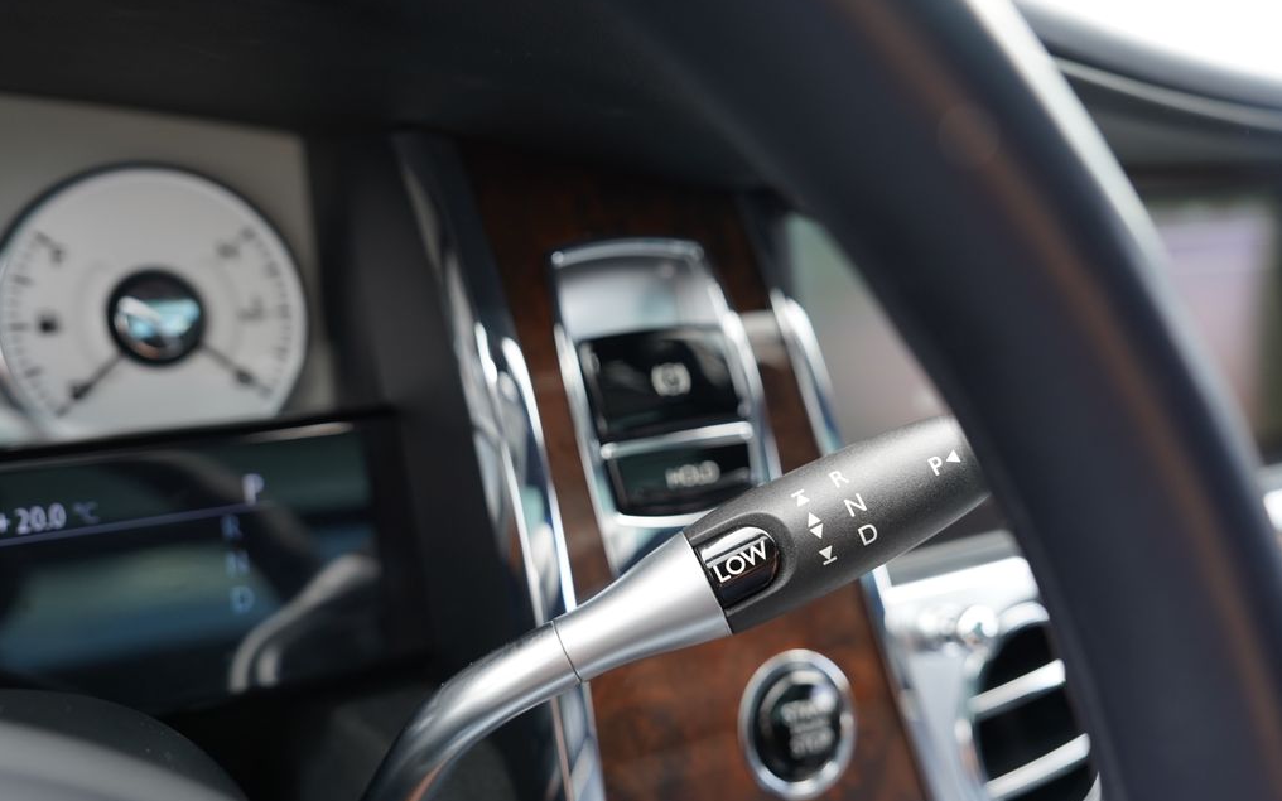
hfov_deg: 51.5
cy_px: 403
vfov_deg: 33.6
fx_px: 1328
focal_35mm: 38
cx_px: 644
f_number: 4
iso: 640
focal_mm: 37
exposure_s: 1/60
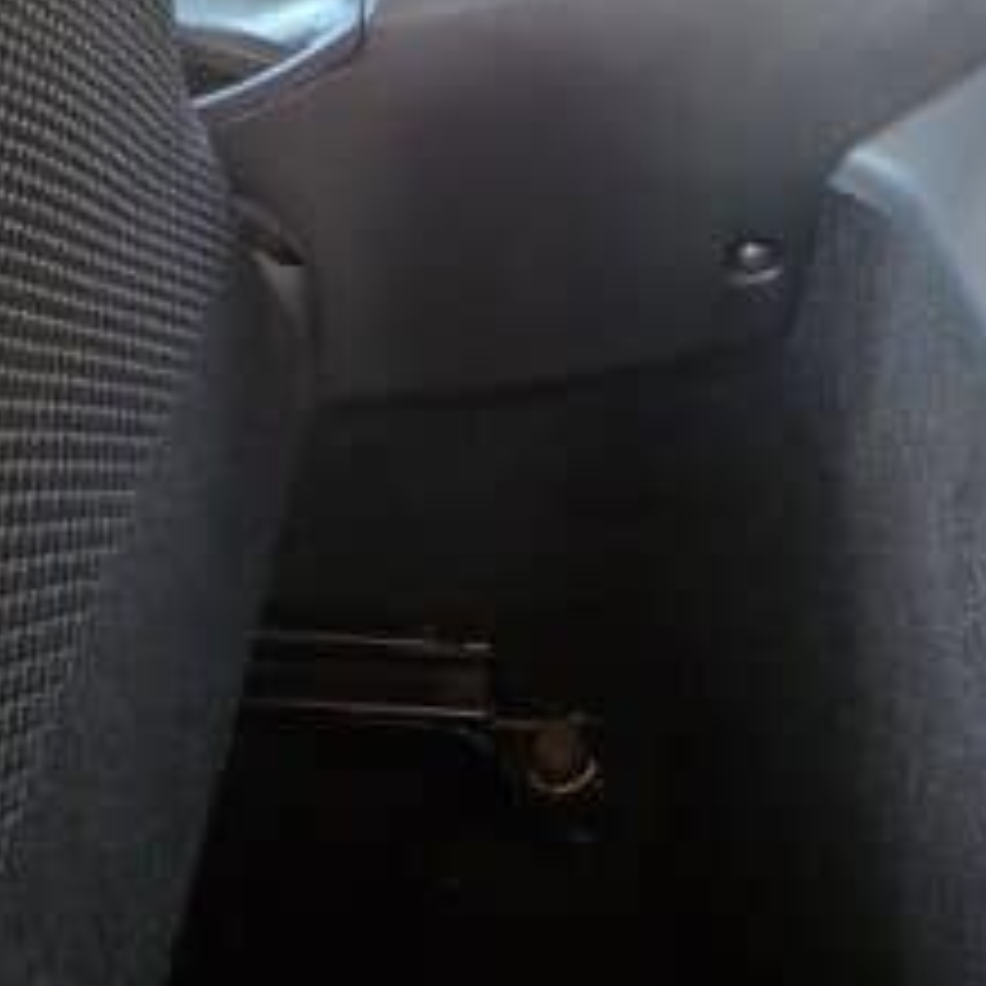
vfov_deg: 31.8
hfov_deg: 39.7
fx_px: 1353
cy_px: -257
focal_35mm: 42
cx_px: 639
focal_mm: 2.2
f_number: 2.2
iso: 320
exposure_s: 1/50
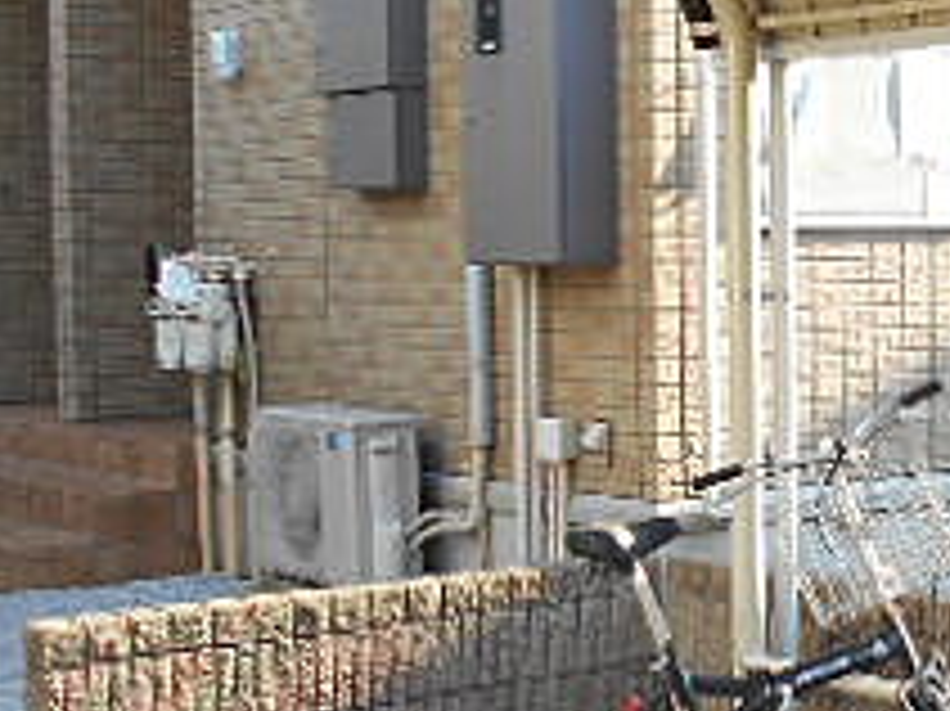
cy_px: 387
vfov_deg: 18.6
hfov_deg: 23.1
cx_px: 1072
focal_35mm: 79
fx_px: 2167
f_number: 3.2
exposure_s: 1/160
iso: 80
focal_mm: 4.6
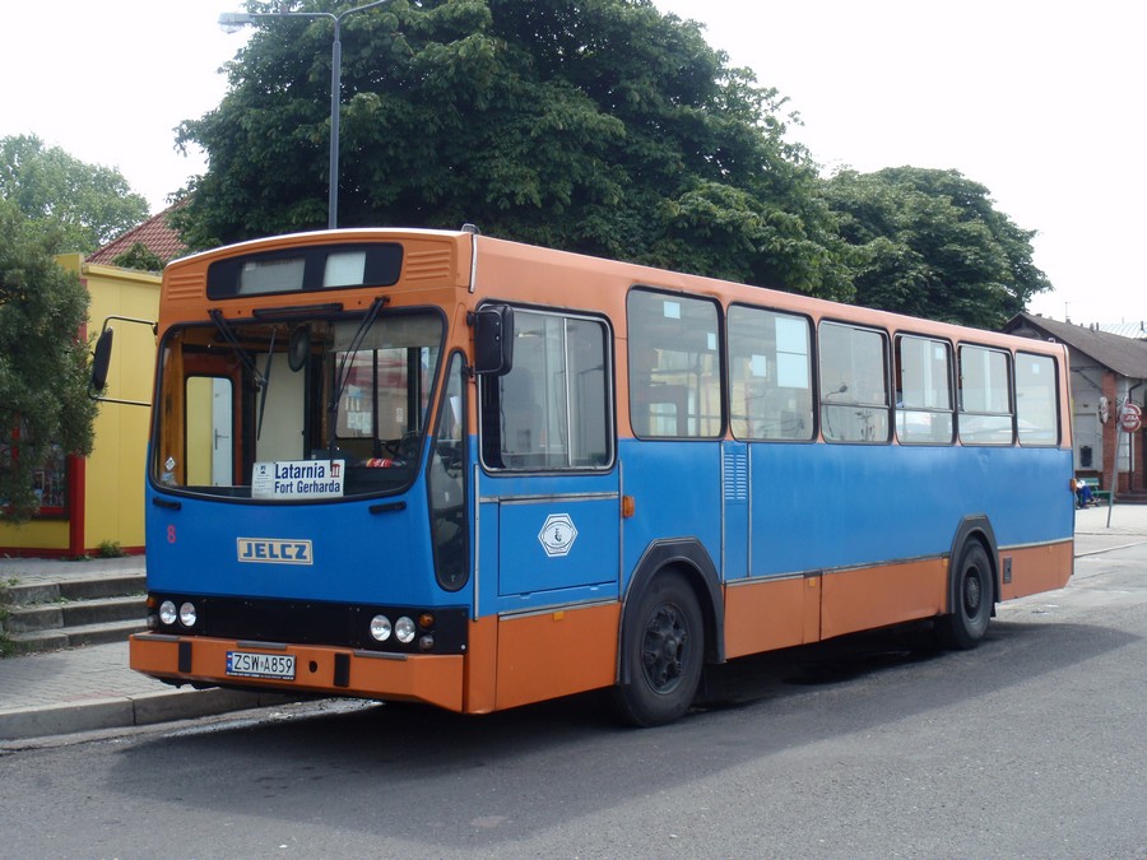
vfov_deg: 30.3
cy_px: 430
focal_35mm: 48
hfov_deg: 39.7
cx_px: 574
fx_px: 1590
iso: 64
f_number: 4.2
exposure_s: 1/250
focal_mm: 8.69
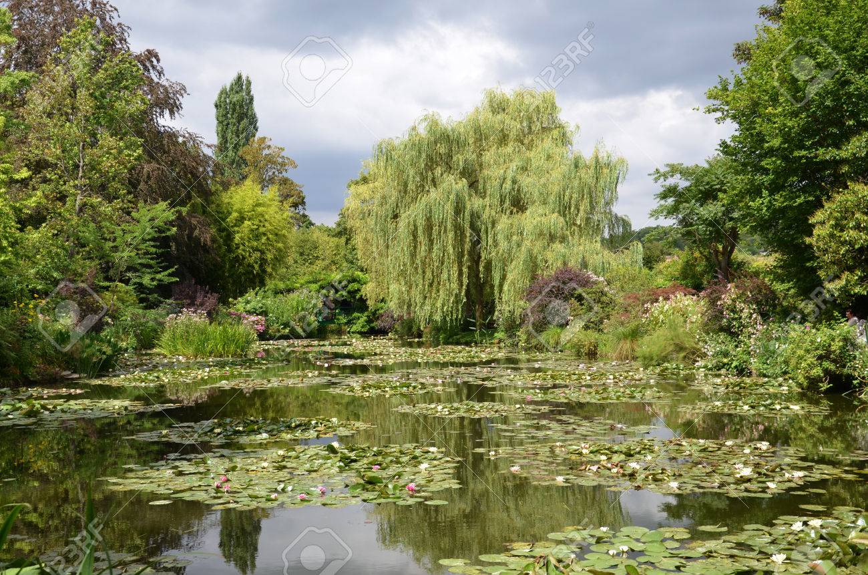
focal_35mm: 42
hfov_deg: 46.5
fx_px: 1011
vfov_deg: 31.8
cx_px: 434
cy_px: 288
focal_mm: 28
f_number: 8
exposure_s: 1/250
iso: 140
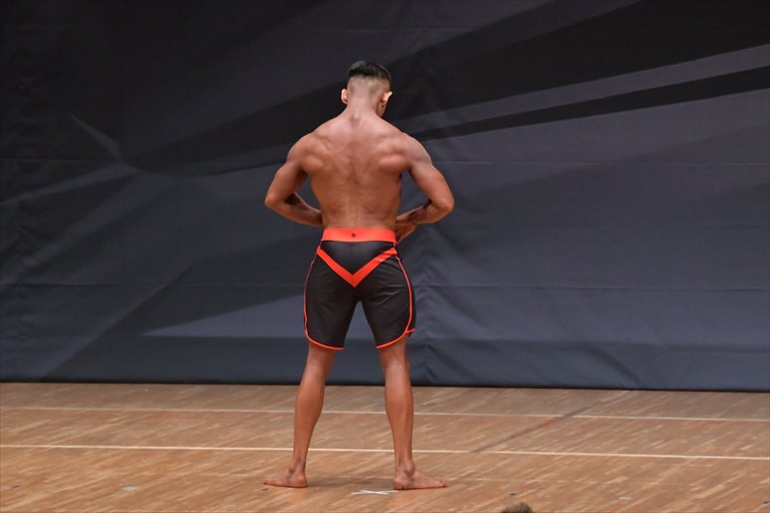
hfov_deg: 7.2
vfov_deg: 4.8
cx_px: 385
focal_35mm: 285
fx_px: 6093
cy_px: 256
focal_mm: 190
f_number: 5.6
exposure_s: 1/400
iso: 6400
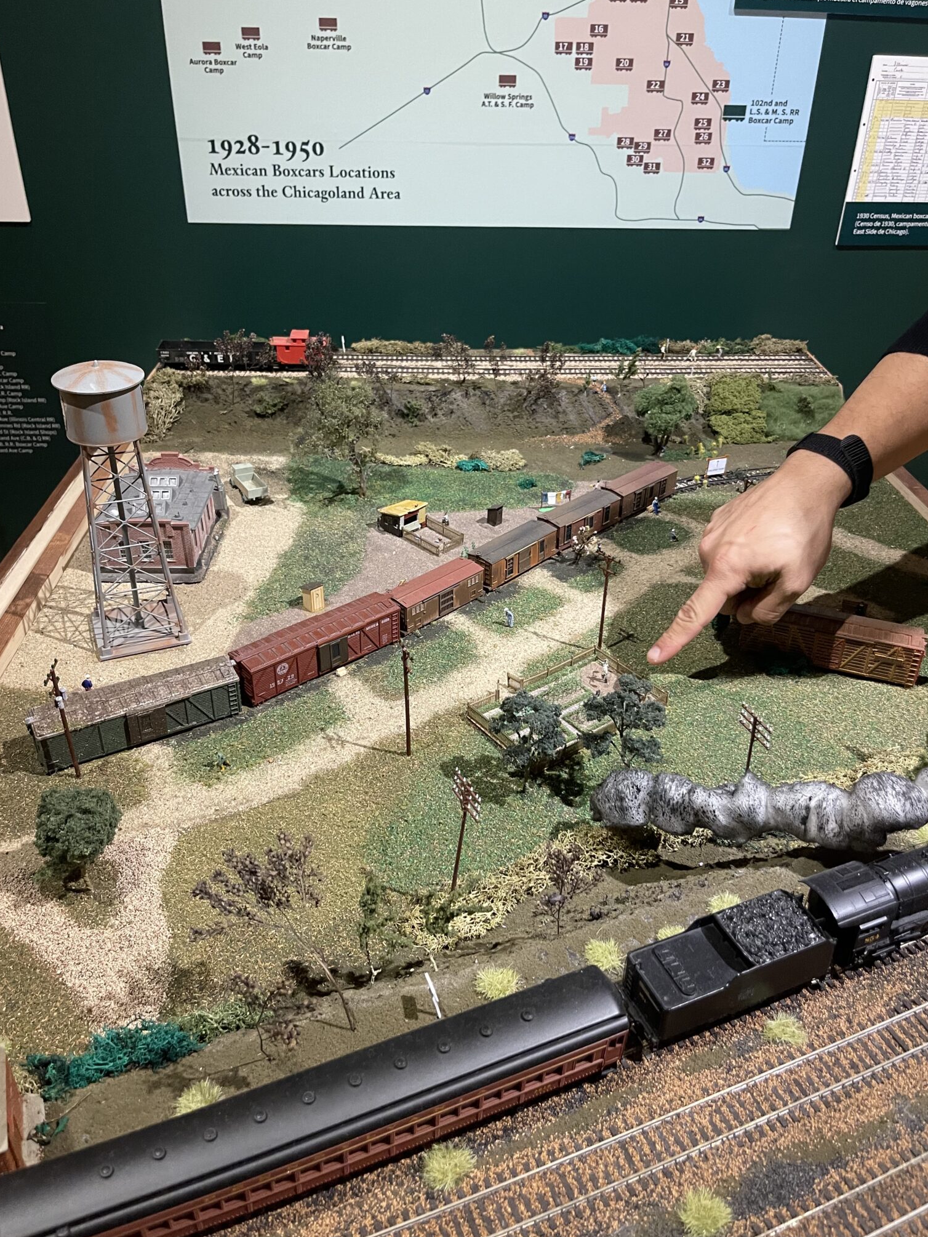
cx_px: 468
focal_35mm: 26
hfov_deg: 53.1
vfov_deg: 67.3
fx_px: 929
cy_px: 597
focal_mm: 5.1
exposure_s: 1/60
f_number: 1.6
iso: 320
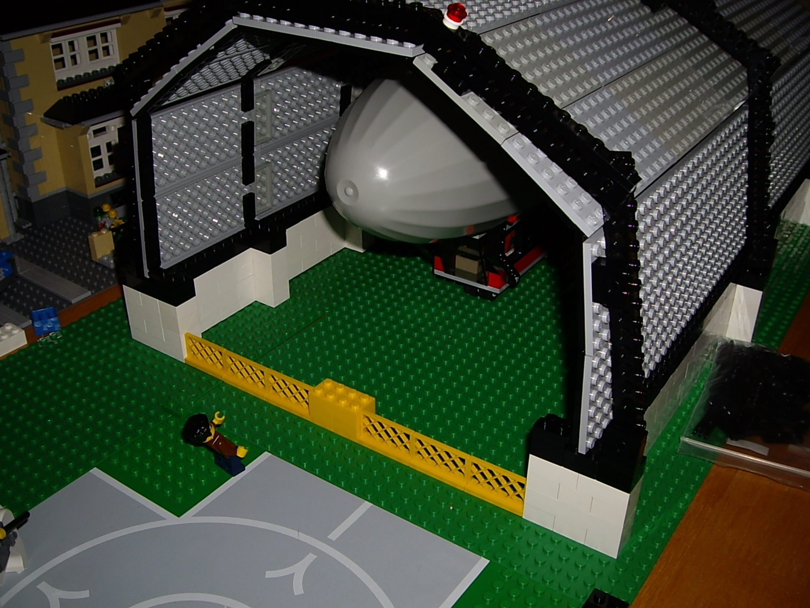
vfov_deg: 37.7
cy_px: 304
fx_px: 889
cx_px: 405
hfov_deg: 49.0
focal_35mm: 38
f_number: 4.3
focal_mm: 6.2
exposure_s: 1/60
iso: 50
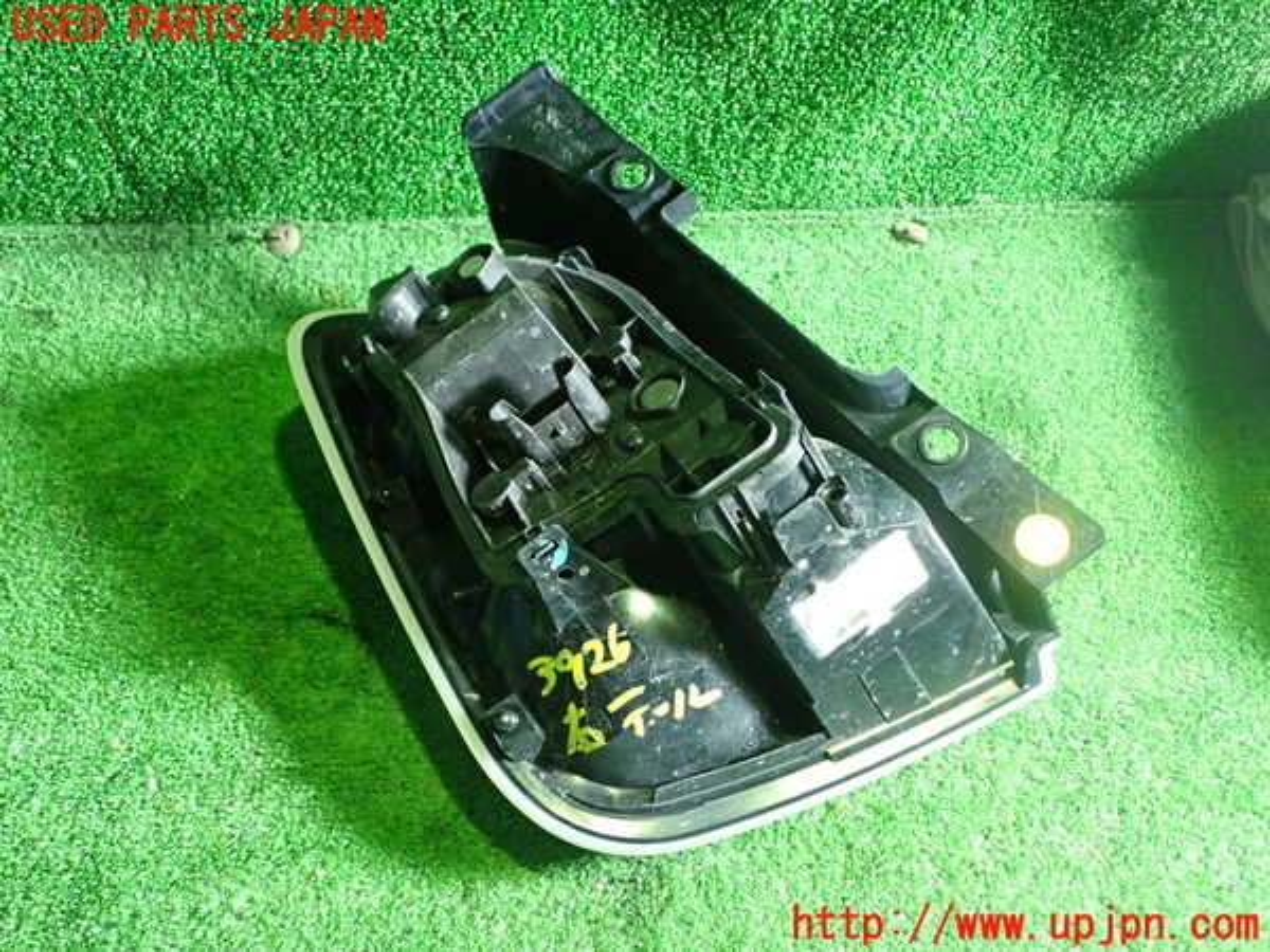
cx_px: 635
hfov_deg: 60.0
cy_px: 476
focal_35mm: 30
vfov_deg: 46.8
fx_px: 1101
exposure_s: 1/30
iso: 500
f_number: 2.3
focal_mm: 5.4
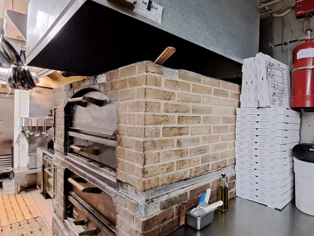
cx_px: 236
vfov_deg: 66.0
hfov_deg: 75.8
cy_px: 119
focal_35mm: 20
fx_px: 181
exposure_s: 1/24
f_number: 2.2
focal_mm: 1.74
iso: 400
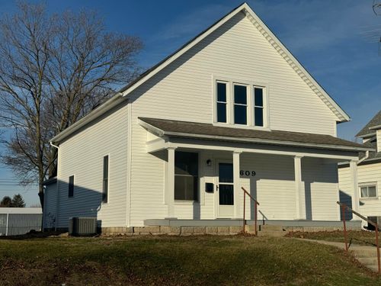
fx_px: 528
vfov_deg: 30.3
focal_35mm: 48
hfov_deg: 39.7
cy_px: 143
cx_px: 190
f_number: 1.78
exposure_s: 1/15385
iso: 64
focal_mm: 6.76
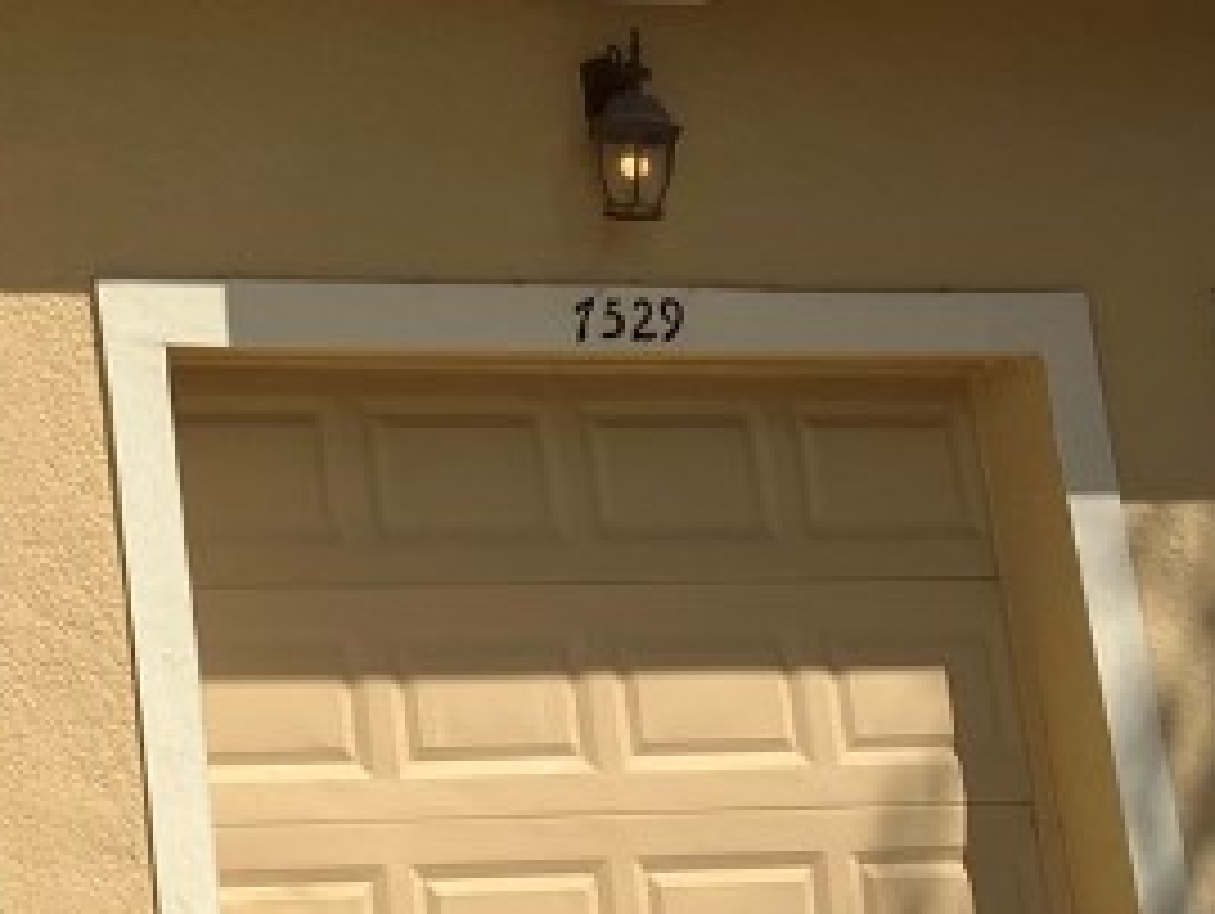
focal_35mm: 106
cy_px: -216
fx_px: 3724
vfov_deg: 13.6
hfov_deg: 16.7
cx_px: -644
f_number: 1.8
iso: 32
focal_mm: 3.99
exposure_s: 1/3205
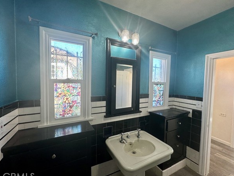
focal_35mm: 15
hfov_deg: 98.0
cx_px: 109
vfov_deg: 81.8
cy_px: 88
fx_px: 101
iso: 80
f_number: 2.2
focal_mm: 2.22
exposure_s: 1/120
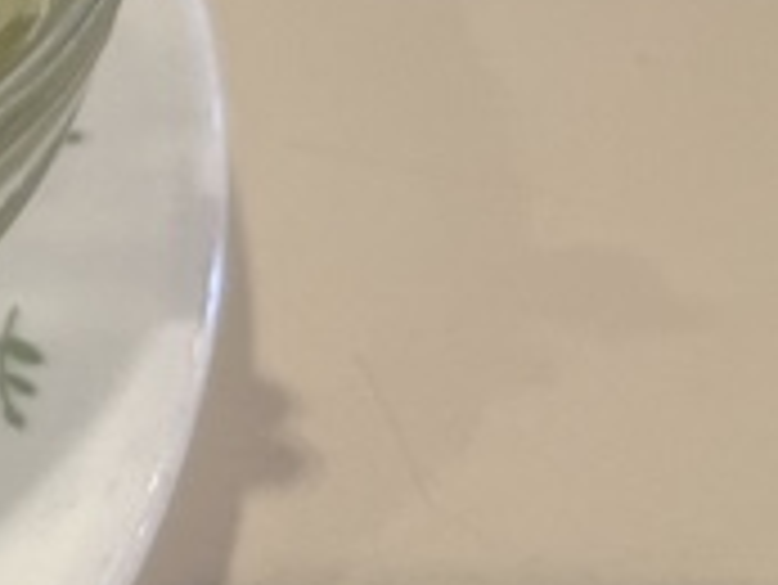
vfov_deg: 12.3
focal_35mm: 120
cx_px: -922
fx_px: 2699
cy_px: 58
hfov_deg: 13.3
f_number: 1.6
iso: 125
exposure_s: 1/60
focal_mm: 5.1
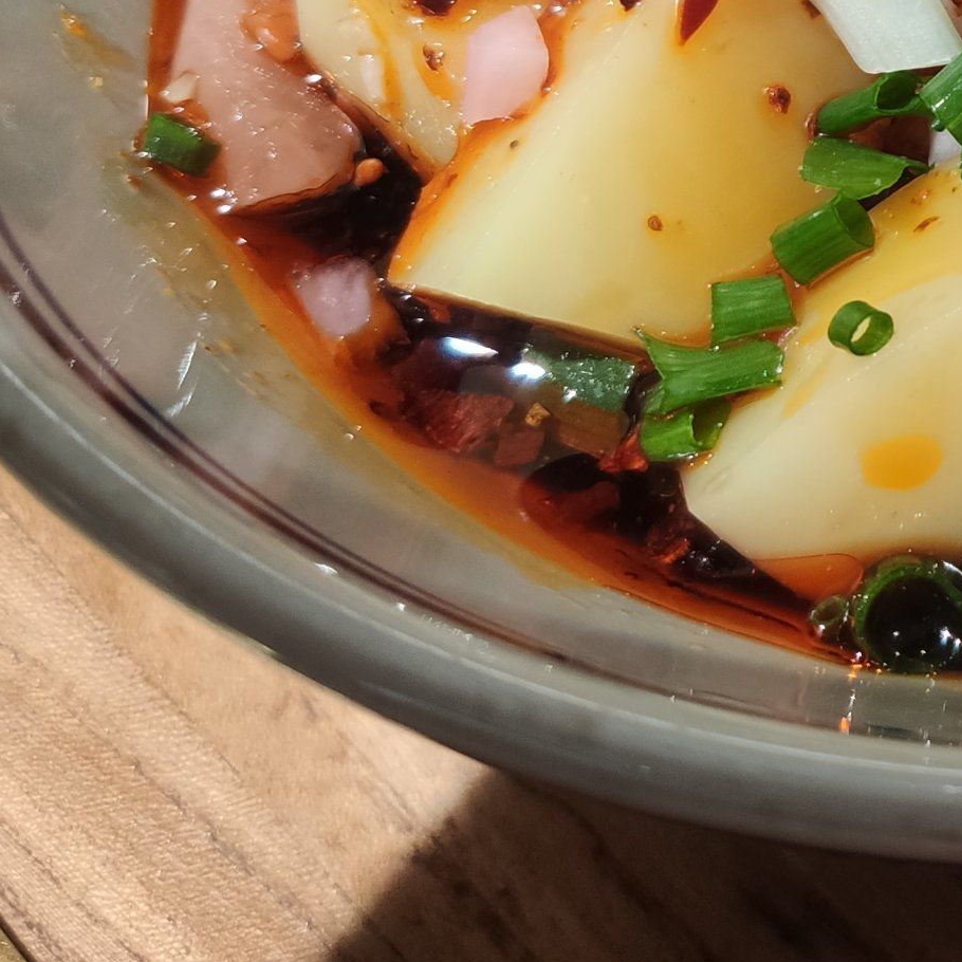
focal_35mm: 69
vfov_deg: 23.7
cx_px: 1158
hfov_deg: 22.9
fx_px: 2169
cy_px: -40
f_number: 1.75
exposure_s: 1/100
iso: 787
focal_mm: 4.75
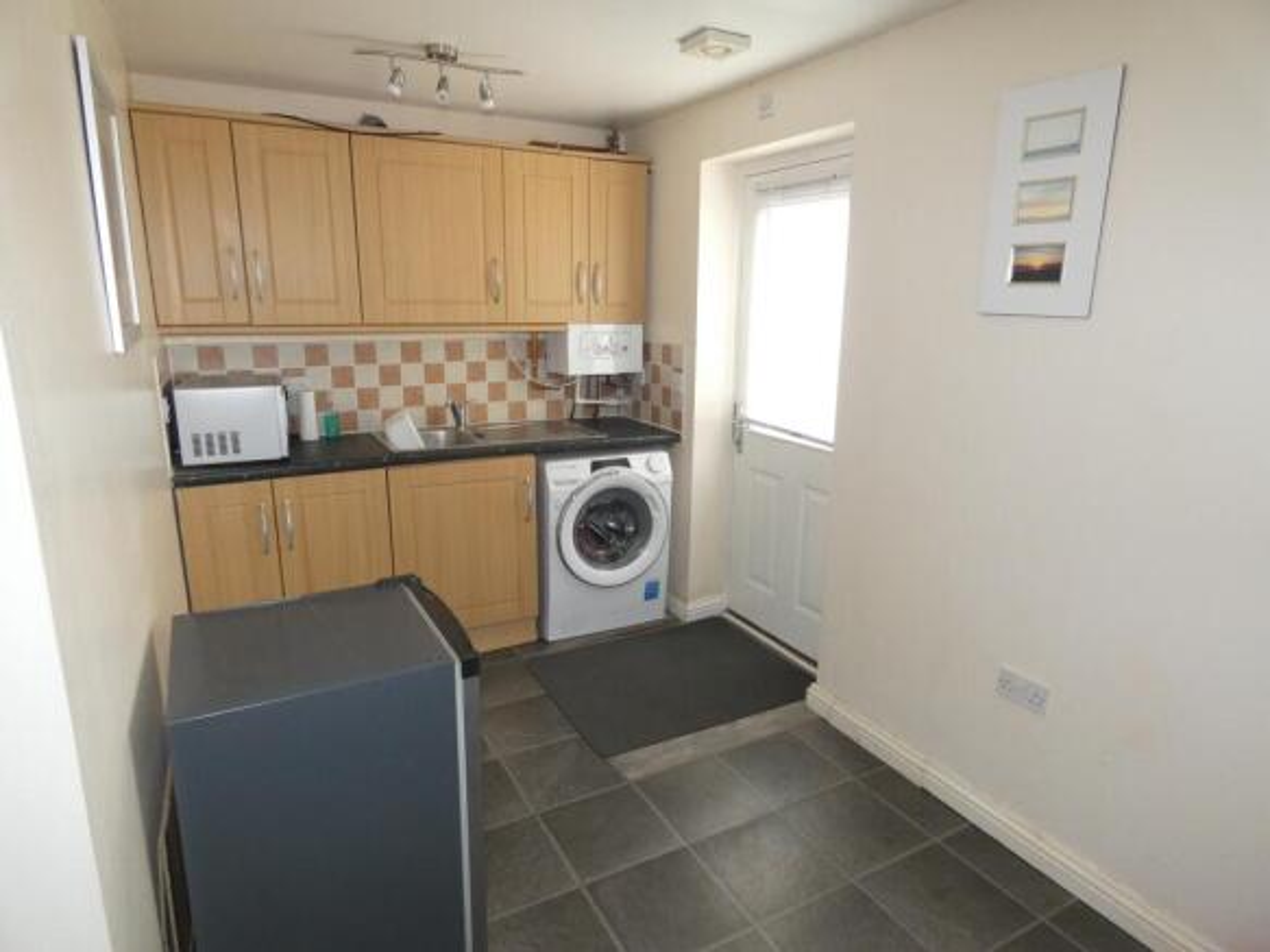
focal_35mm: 20
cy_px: 476
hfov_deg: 81.8
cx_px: 635
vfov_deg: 66.0
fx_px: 734
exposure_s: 1/60
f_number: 2.8
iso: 400
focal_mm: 3.6
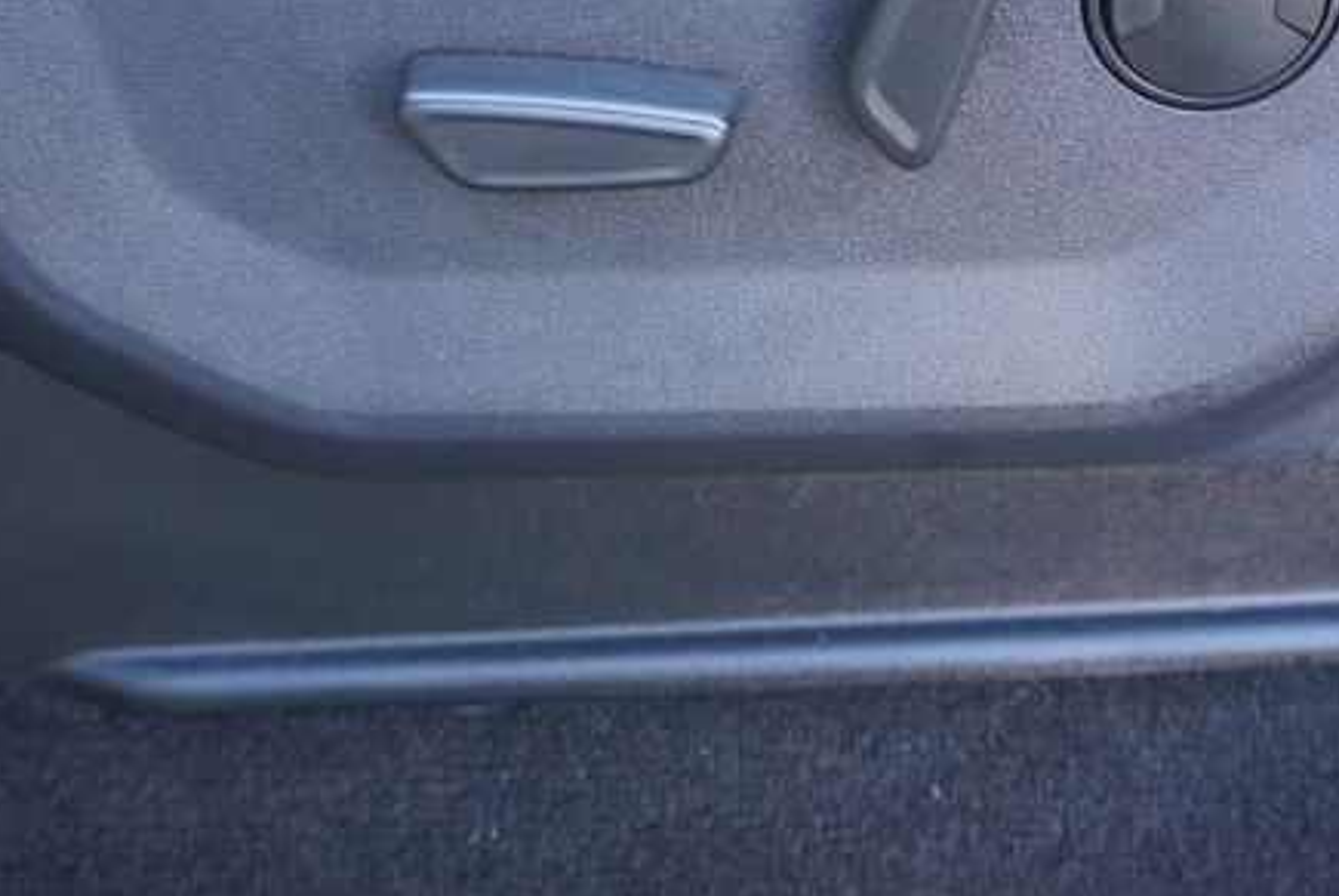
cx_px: 911
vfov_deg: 26.5
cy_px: 305
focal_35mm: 51
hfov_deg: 38.5
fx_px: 1889
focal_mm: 23
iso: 800
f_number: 4
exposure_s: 1/60
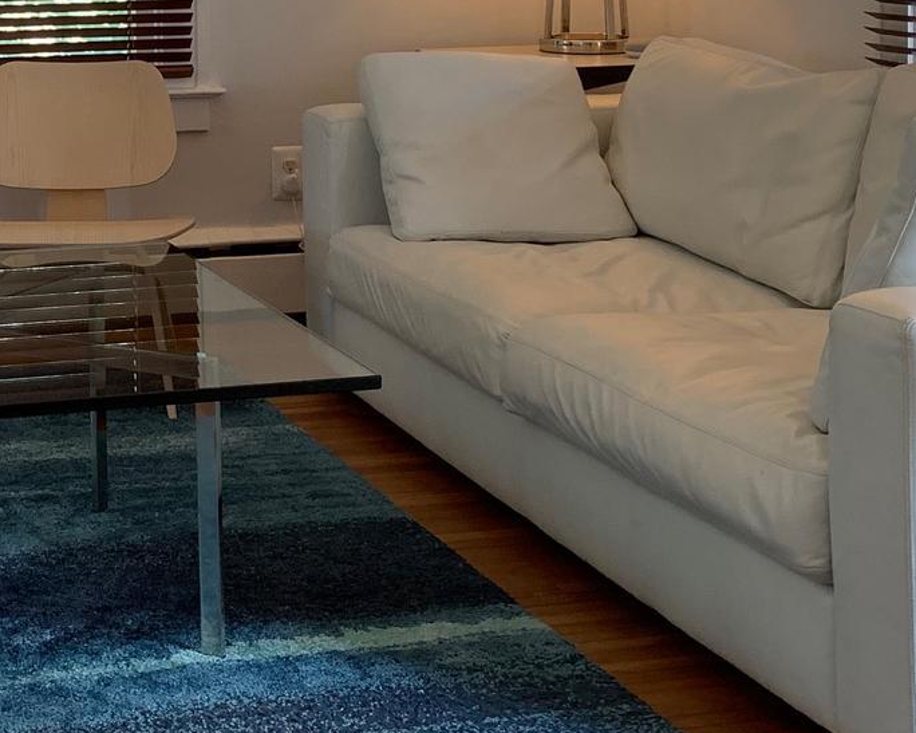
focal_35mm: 76
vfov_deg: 19.6
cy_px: 8
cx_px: 62
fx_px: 2060
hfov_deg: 24.2
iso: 100
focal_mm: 4.25
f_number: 1.8
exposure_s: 1/59
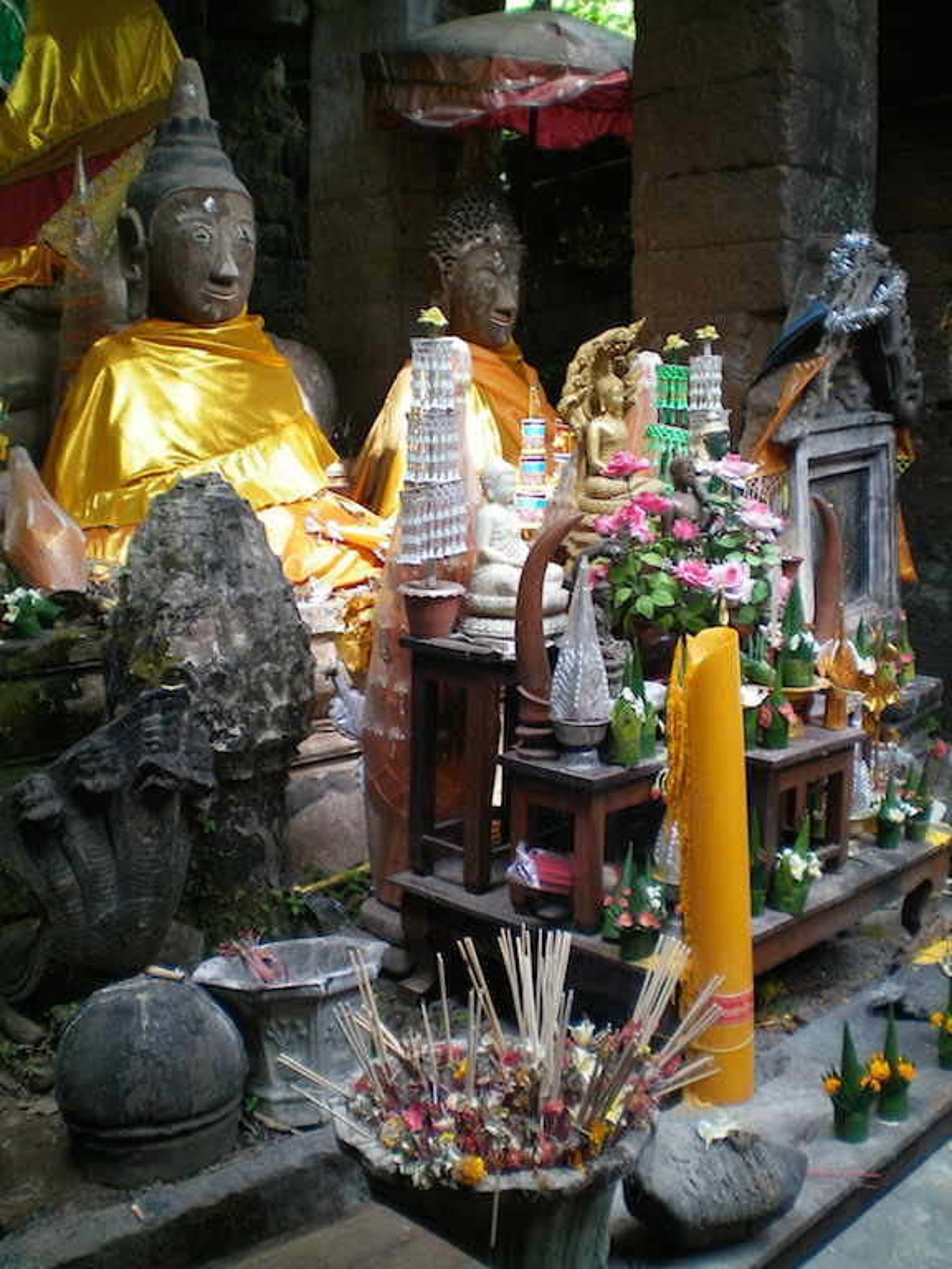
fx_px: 1393
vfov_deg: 49.0
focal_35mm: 38
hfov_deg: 37.7
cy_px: 634
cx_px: 476
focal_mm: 6.3
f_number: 3.1
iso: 64
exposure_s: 1/60
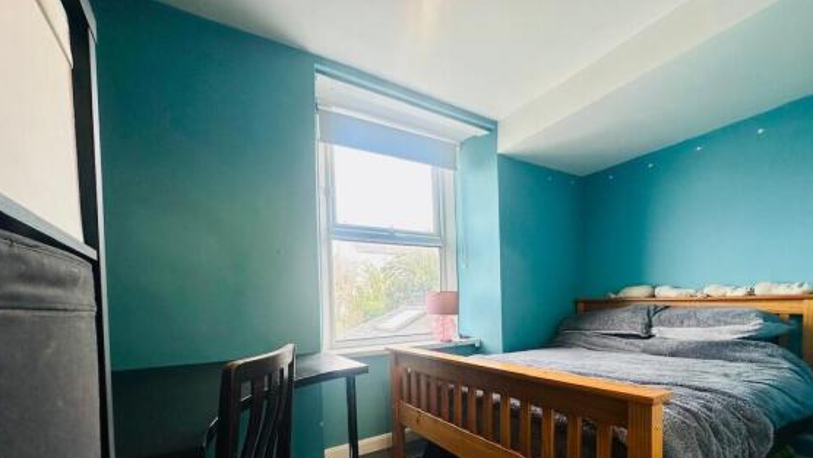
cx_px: 410
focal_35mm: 16
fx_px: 345
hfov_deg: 99.4
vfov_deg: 64.7
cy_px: 318
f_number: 2.2
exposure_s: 1/100
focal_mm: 2.22
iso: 50
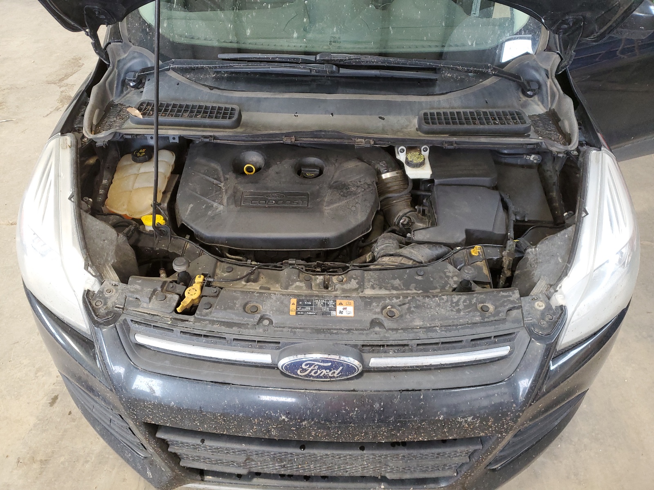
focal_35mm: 26
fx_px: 491
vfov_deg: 53.1
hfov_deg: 67.3
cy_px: 245
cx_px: 327
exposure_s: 1/60.2
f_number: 1.5
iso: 164
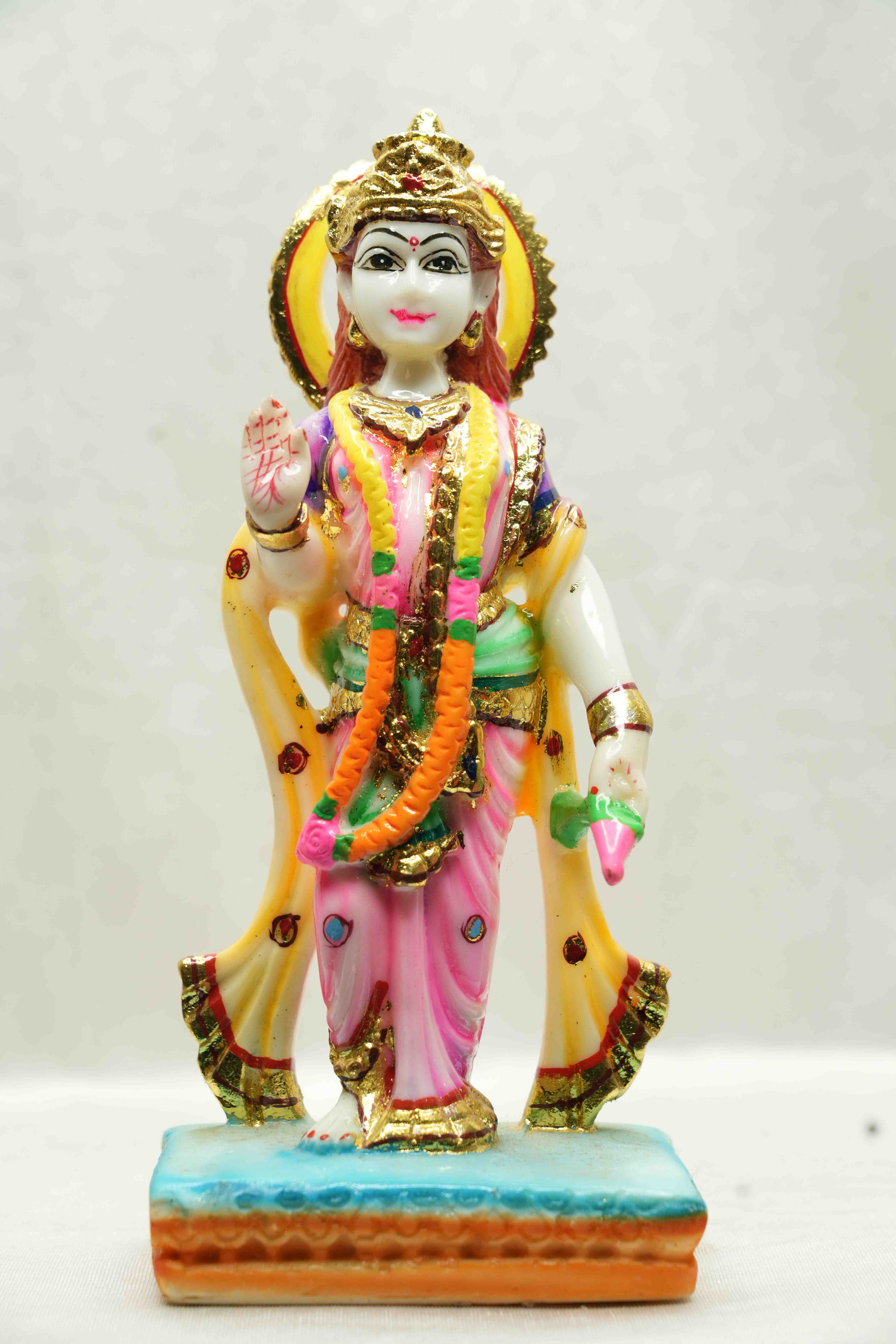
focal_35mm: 82
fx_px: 3061
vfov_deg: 24.8
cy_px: 672
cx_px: 448
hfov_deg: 16.7
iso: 320
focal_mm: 82
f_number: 7.1
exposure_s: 1/50
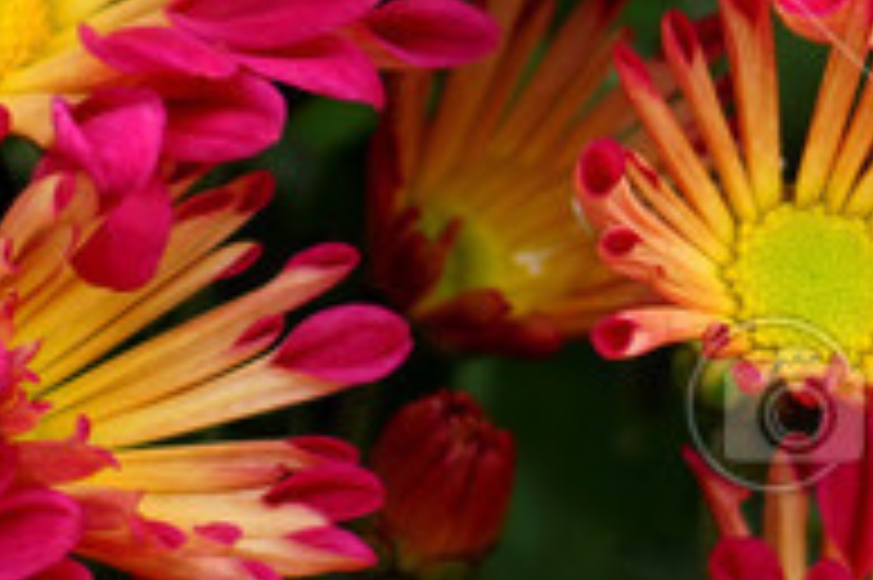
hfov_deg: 3.2
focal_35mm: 634
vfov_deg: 2.2
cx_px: 1199
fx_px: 15361
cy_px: 409
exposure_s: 1/80
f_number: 4.5
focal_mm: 80
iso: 100
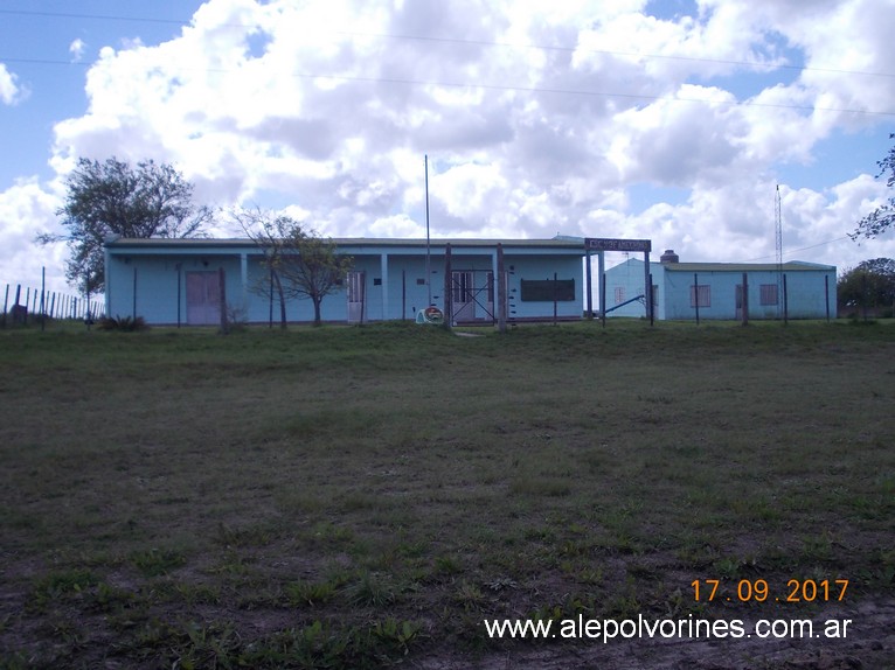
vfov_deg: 37.7
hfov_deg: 49.0
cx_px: 448
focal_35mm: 38
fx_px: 982
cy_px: 335
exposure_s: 1/320
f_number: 6.2
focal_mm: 5.3
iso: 80
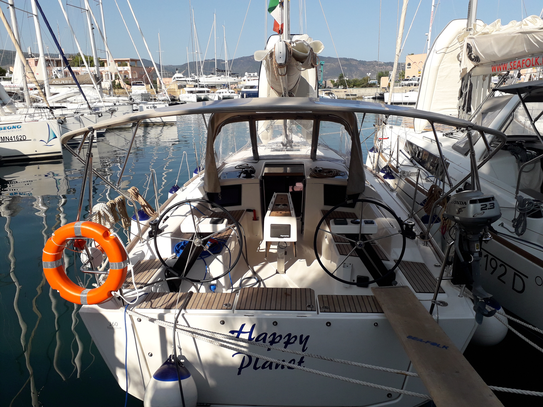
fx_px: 424
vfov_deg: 51.4
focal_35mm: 27
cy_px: 204
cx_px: 272
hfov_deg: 65.3
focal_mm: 3.6
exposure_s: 1/1761
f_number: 1.9
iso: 40
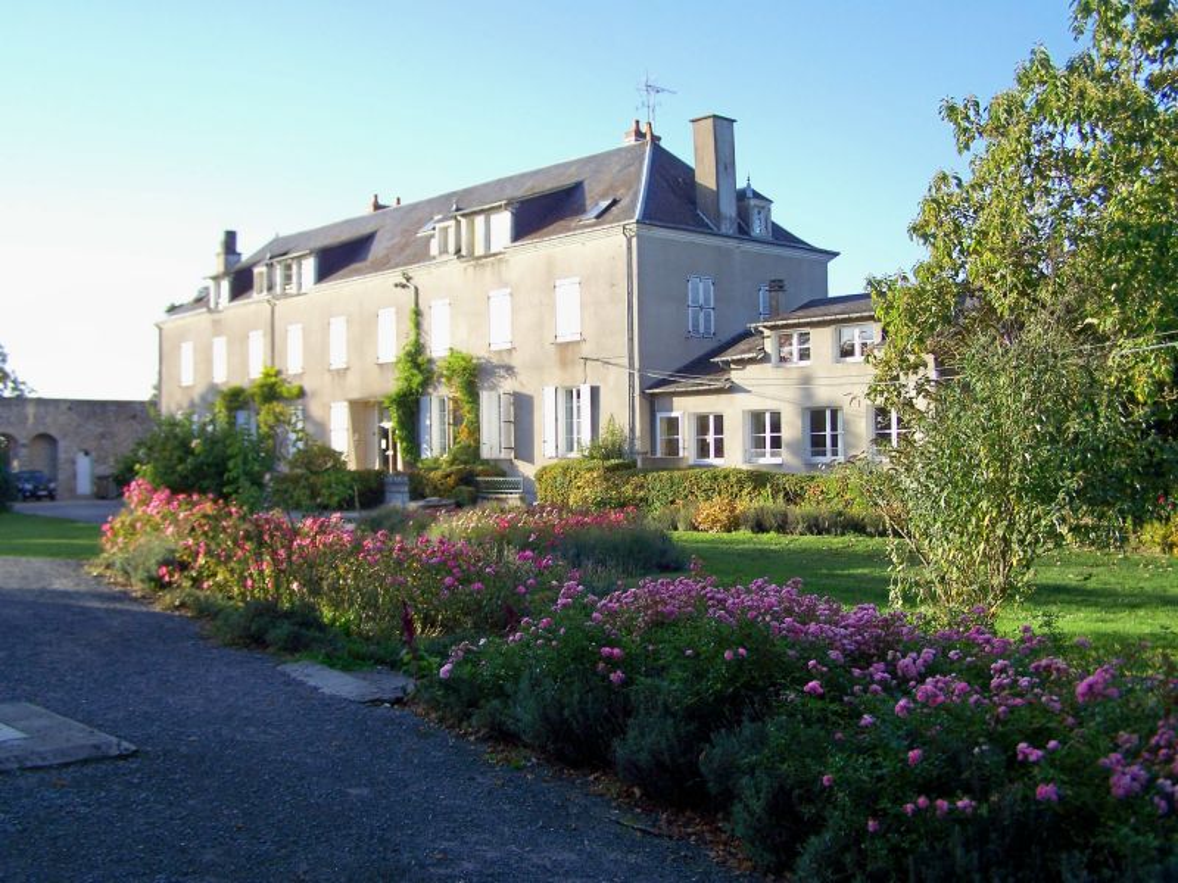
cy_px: 442
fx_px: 1293
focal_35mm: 38
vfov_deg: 37.7
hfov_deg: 49.0
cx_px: 589
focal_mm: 6.3
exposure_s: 1/250
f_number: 2.8
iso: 64
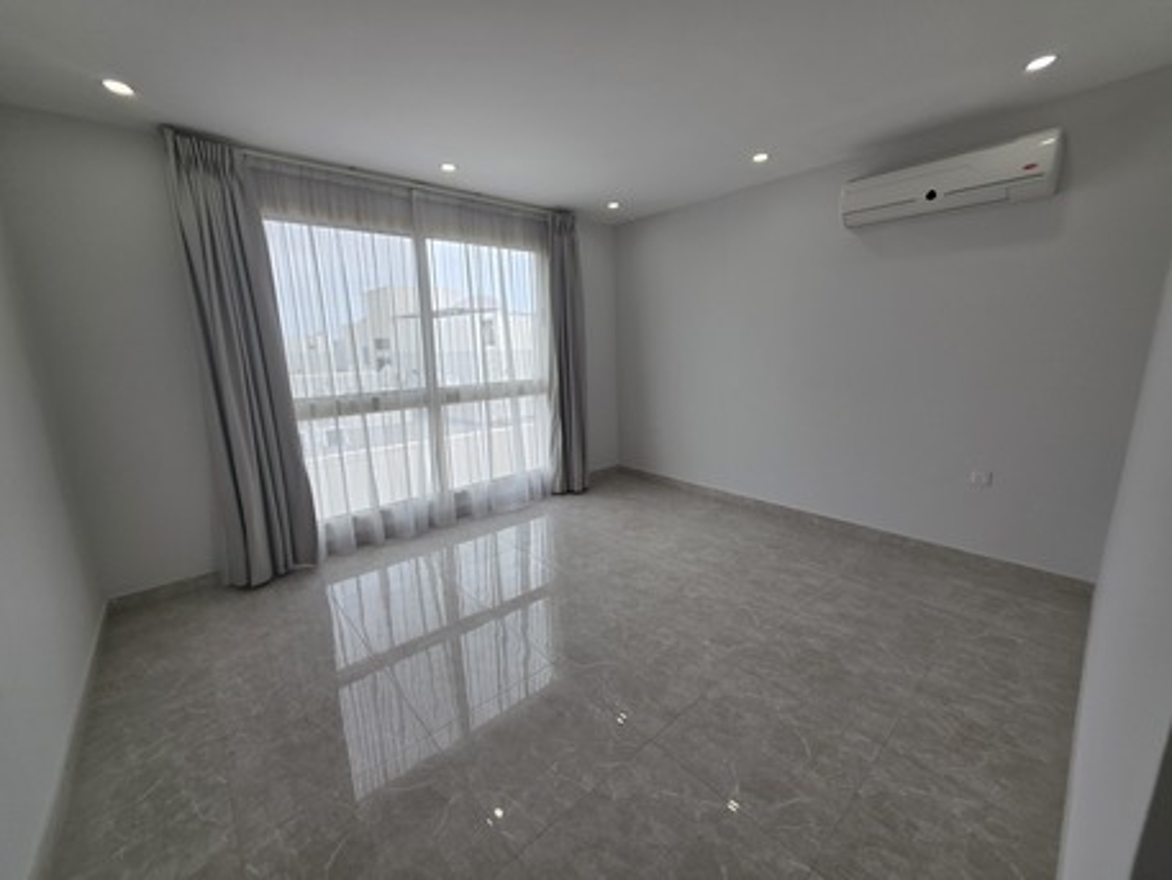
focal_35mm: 13
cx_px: 586
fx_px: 440
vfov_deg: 89.9
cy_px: 440
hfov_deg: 106.2
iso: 32
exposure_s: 1/100
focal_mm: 2.2
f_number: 1.9
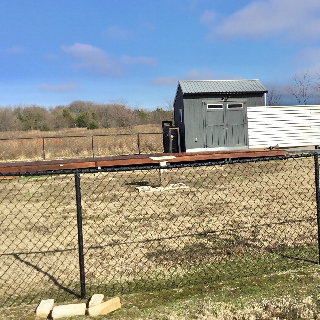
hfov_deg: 37.5
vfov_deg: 38.3
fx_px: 460
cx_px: 235
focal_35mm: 44
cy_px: 142
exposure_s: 1/1359
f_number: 2.4
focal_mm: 3.3
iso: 25
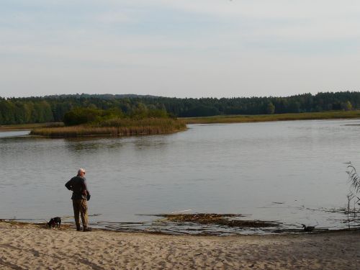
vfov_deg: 21.0
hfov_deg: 27.8
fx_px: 728
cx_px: 180
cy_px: 135
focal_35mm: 70
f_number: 5.6
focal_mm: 7.2
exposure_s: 1/400
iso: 100
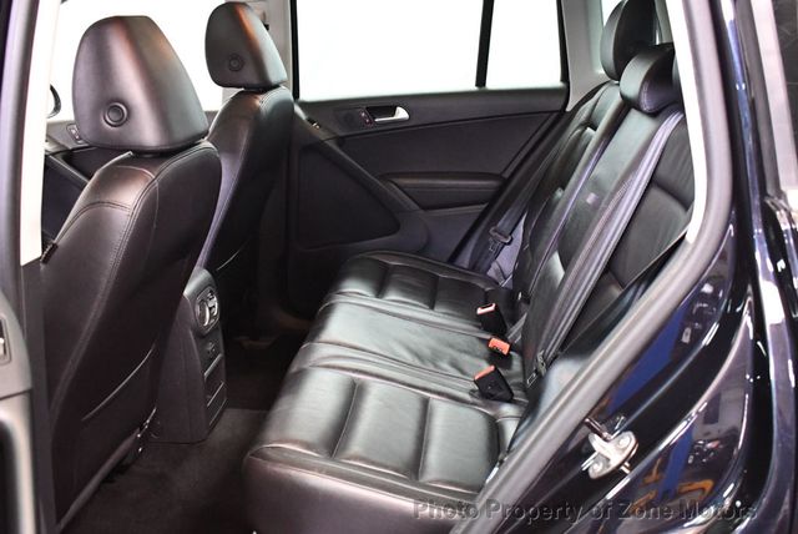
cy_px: 267
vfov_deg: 36.9
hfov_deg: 53.1
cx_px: 399
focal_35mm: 36
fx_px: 799
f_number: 3.5
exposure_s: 1/60
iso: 4500
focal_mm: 18
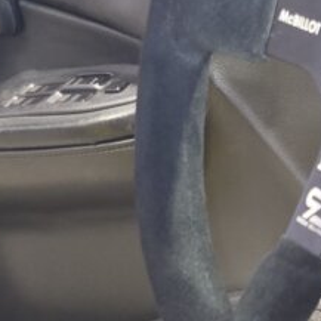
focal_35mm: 131
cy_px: 413
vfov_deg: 12.9
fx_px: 1374
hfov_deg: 11.3
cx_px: 751
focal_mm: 6.3
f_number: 1.7
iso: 640
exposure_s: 1/12
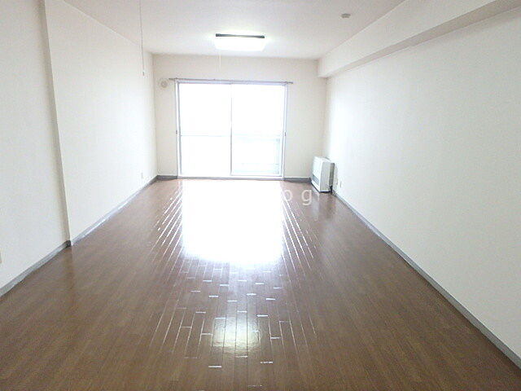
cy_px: 196
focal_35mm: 21
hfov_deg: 79.0
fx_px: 316
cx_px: 260
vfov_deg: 63.4
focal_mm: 3.7
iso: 640
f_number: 3.5
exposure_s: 1/30
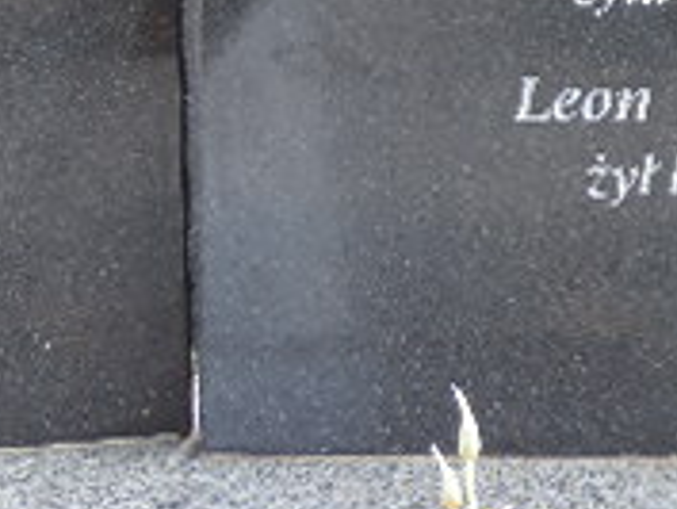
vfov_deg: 8.5
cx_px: 949
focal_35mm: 170
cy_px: -325
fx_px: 3327
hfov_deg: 11.2
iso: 80
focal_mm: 8.3
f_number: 3.5
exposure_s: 1/50
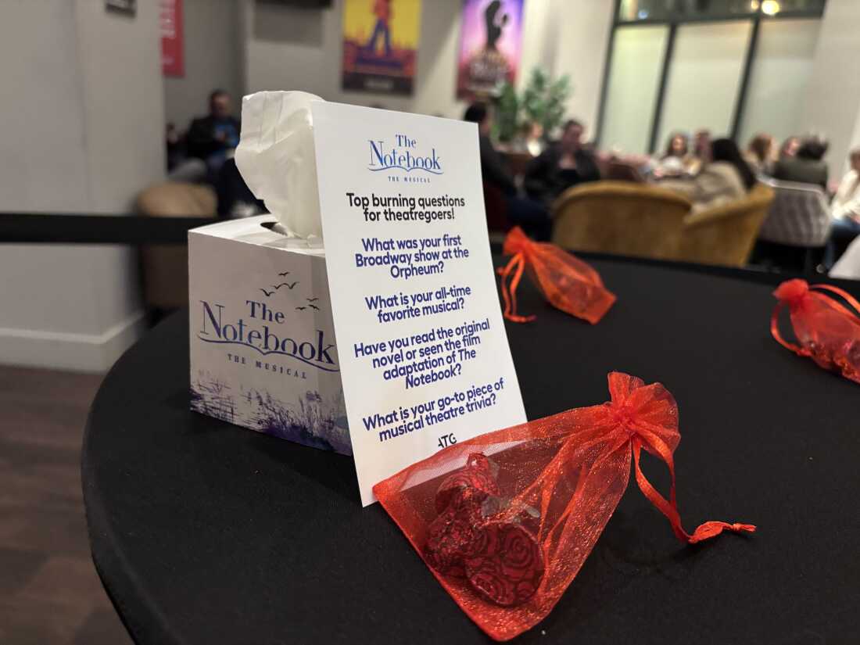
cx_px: 430
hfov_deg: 67.3
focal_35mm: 26
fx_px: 646
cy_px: 322
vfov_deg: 53.1
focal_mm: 5.96
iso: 500
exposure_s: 1/30
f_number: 1.6
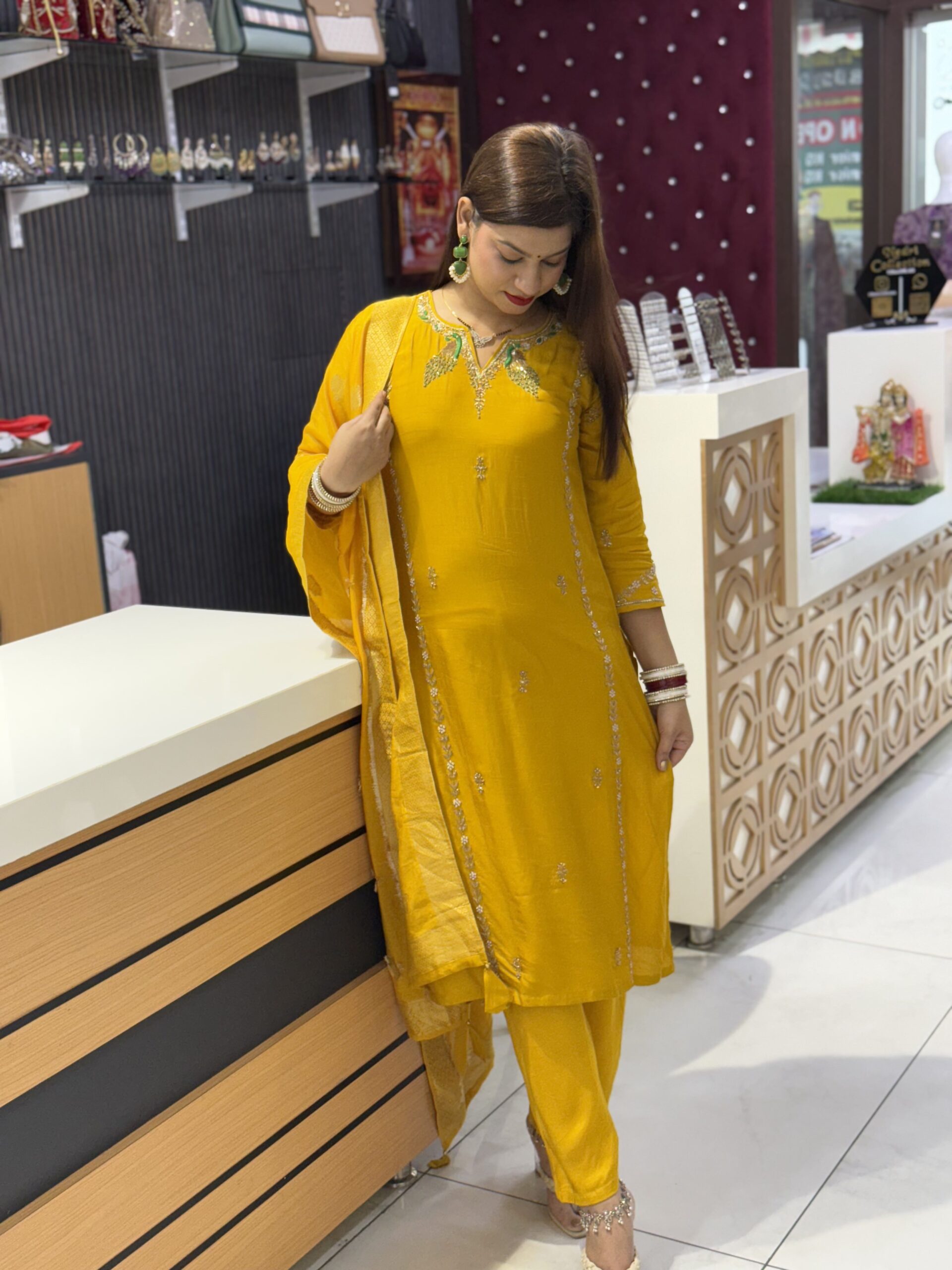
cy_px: 635
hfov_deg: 30.3
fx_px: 1760
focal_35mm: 48
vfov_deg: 39.7
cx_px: 476
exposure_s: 1/100
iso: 125
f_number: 1.78
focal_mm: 6.76
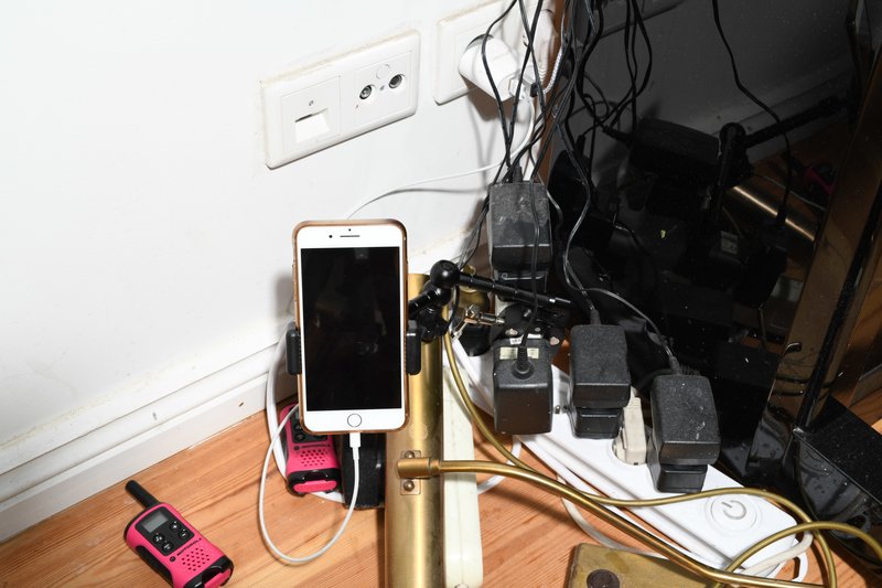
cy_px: 294
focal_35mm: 50
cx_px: 441
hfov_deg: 39.6
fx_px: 1225
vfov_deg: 27.0
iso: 100
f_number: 16
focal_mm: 50
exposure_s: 1/125
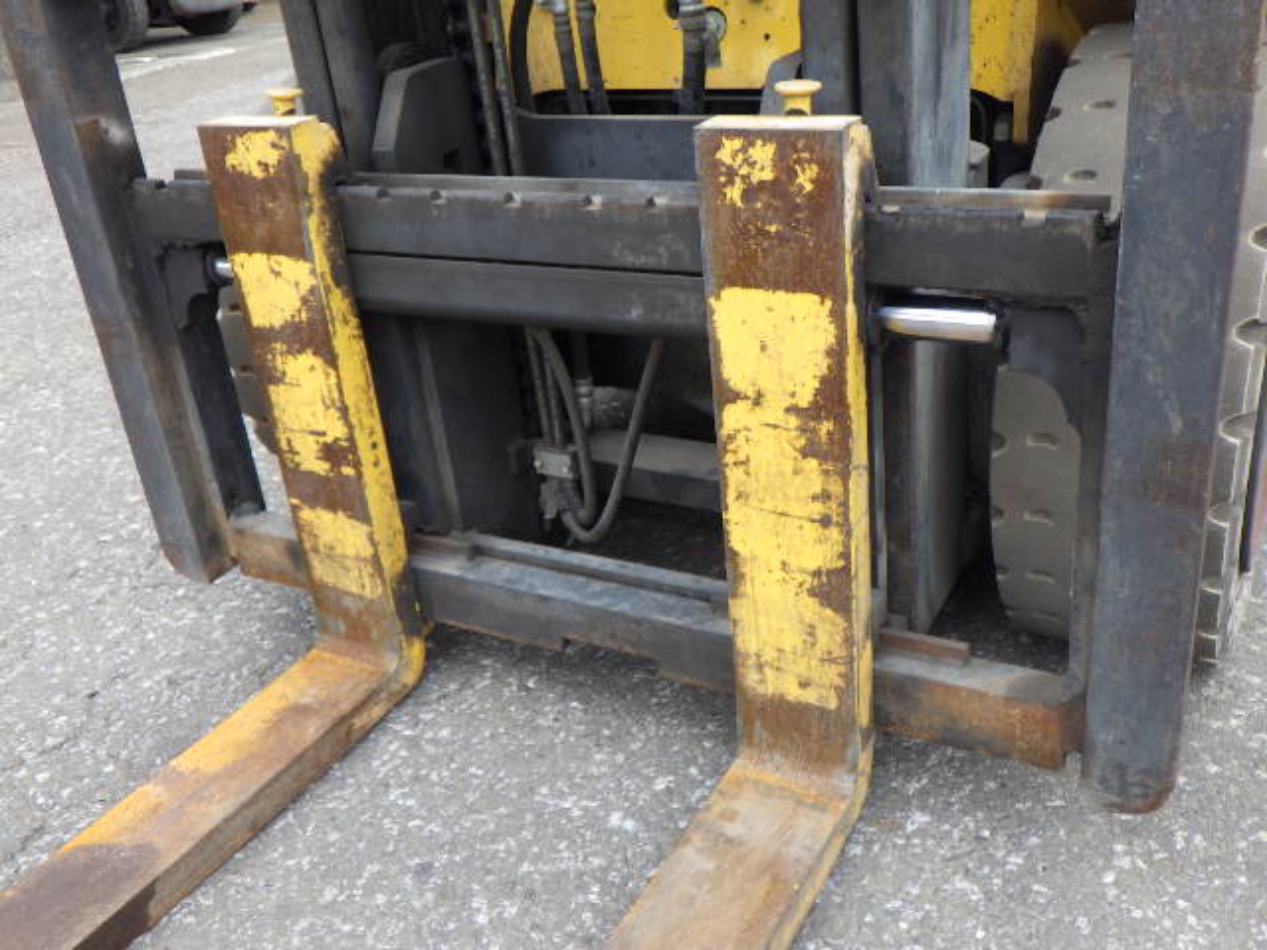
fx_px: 1244
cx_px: 634
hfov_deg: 54.0
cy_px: 475
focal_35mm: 34
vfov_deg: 41.8
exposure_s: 1/125
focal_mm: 6.1
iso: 125
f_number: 3.8
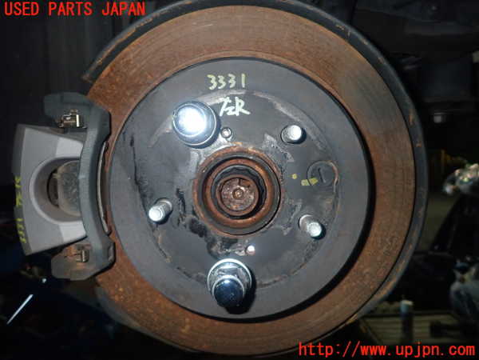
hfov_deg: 69.4
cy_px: 180
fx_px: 346
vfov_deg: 54.9
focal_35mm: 25
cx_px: 240
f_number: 5.6
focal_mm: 4.5
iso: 400
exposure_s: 1/30
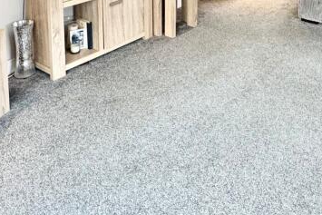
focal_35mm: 42
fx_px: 376
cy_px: -73
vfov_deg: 26.5
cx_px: 212
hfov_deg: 45.7
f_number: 2.2
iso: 320
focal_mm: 2.22
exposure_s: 1/100
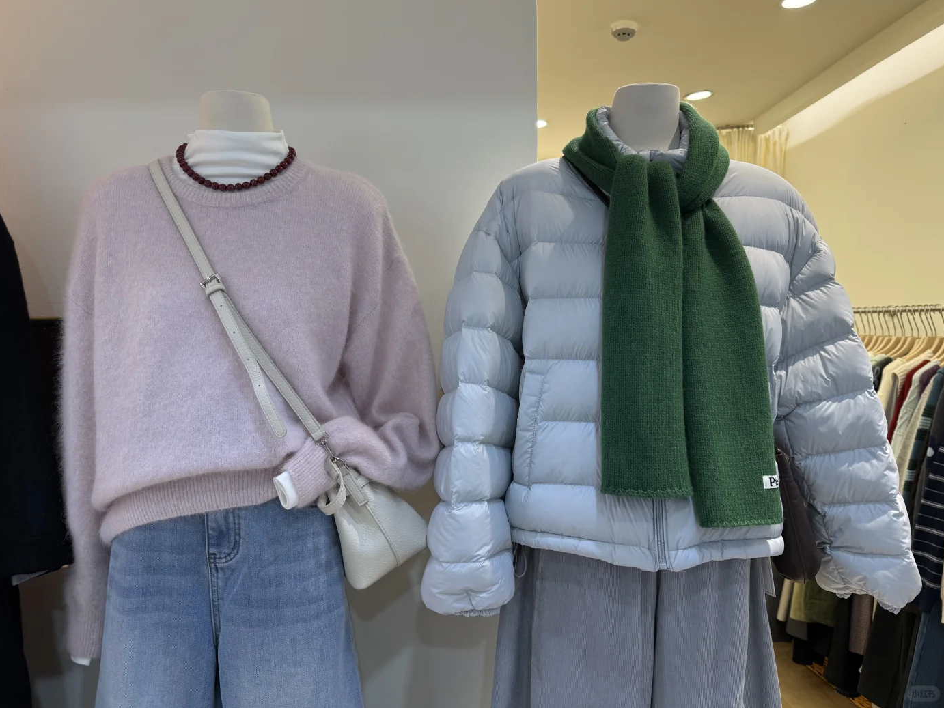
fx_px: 682
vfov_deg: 54.9
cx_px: 456
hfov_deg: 69.4
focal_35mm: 25
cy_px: 341
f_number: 1.78
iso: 100
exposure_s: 1/100
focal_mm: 6.76
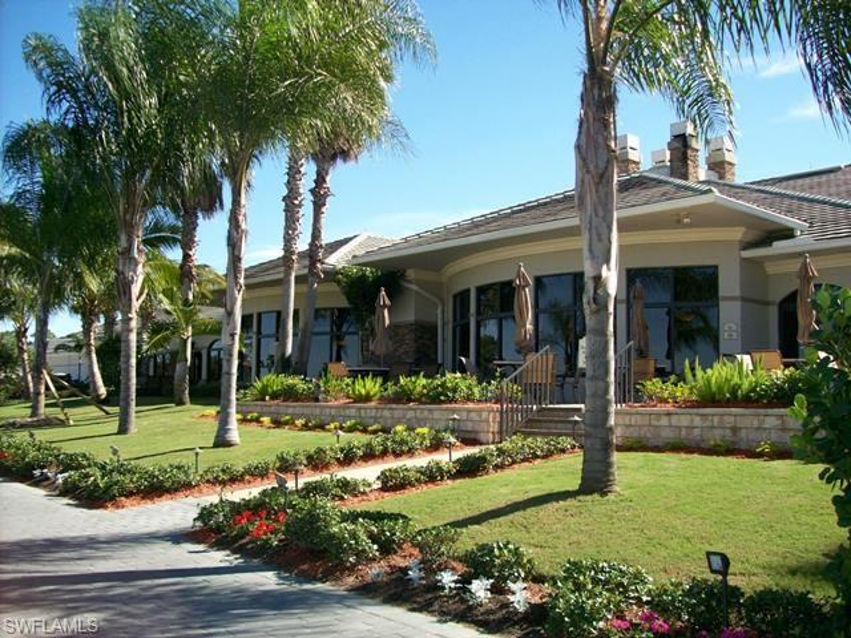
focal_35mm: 36
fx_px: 885
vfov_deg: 39.7
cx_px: 426
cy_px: 319
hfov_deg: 51.4
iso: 80
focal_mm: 6
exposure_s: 1/620
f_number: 2.7
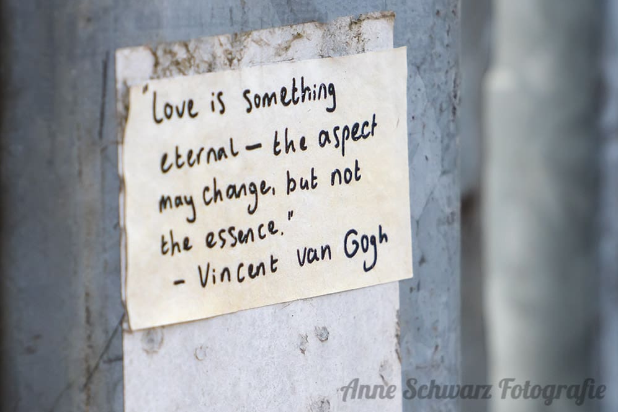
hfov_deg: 8.5
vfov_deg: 5.7
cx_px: 310
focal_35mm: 242
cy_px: 206
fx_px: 4154
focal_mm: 161
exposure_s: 1/1000
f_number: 6.3
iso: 800
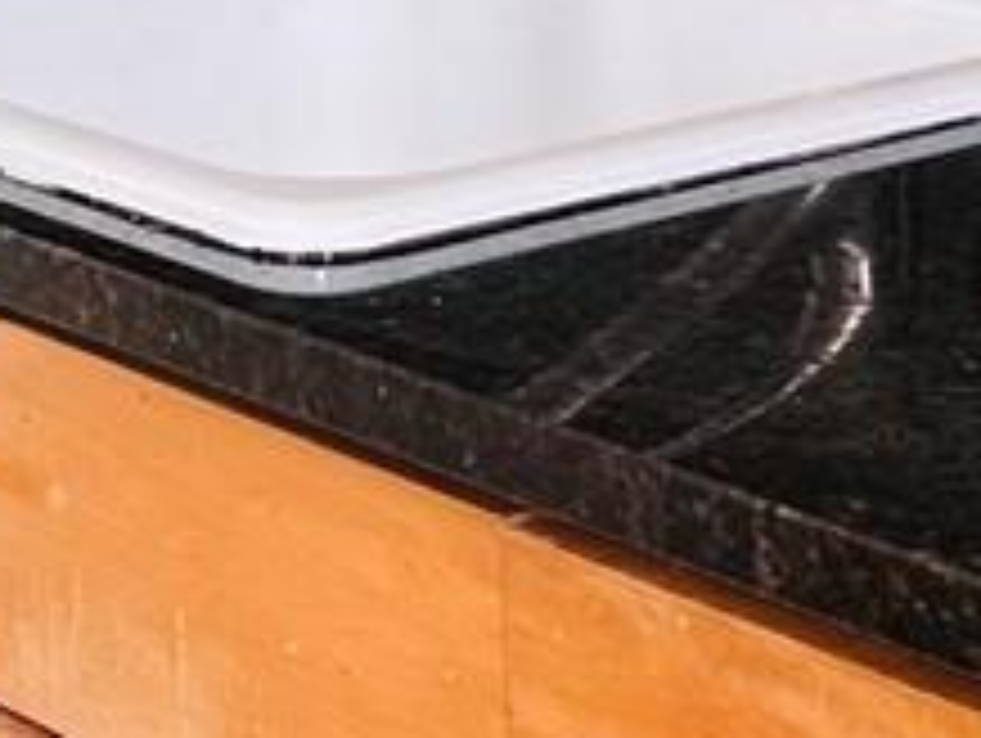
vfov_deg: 8.0
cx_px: -63
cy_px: -873
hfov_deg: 11.1
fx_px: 4993
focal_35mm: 176
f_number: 1.78
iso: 80
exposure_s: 1/120
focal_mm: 6.86
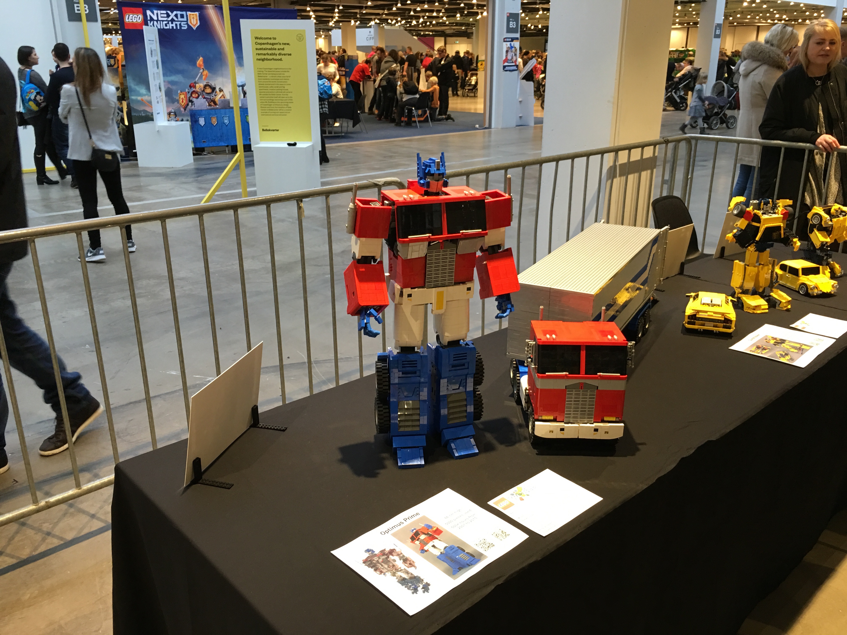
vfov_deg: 48.2
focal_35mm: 29
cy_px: 318
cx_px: 424
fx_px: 710
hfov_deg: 61.7
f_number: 2.2
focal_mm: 4.15
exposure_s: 1/17
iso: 64
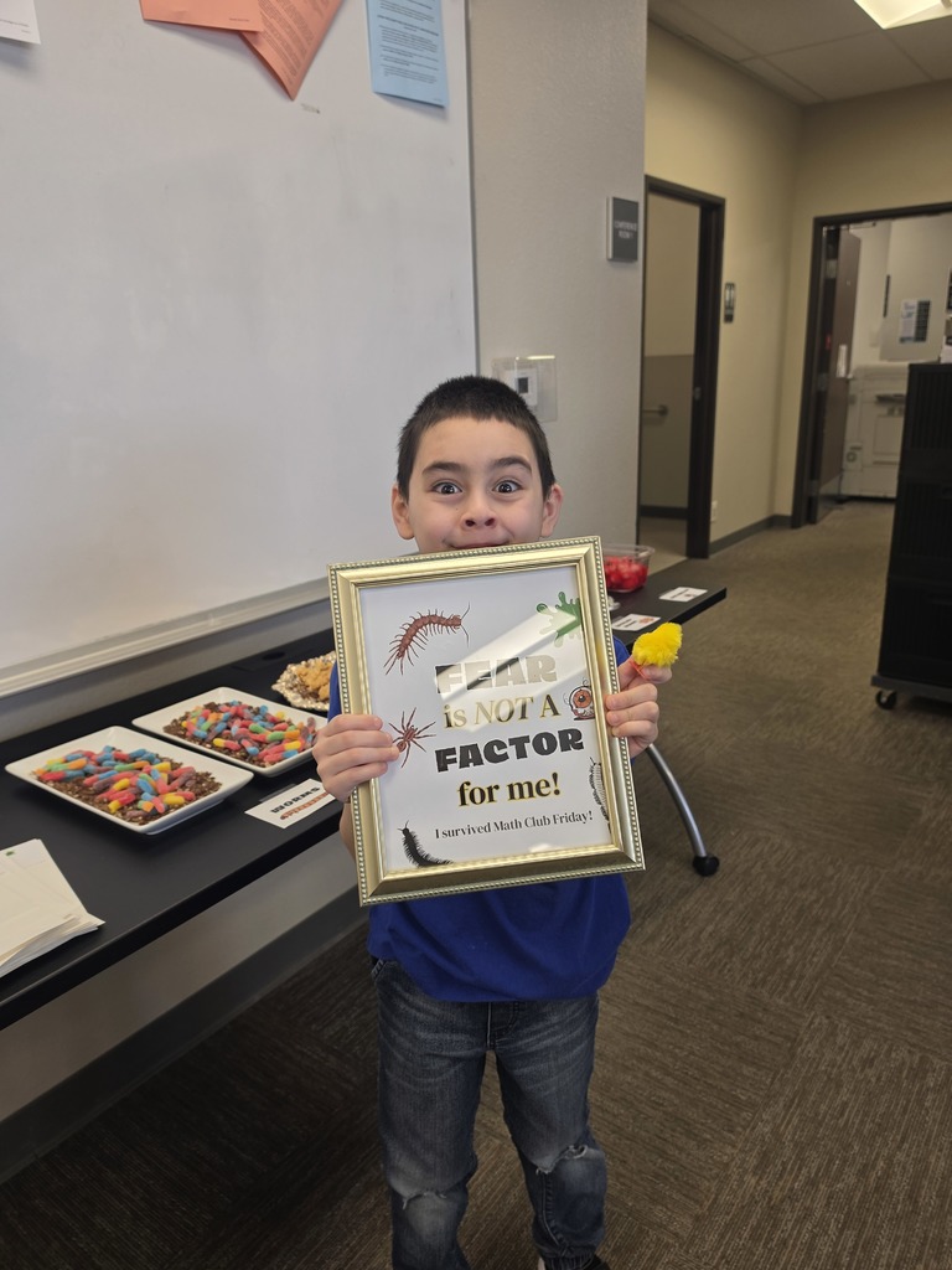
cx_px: 476
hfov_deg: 58.9
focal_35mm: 23
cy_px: 635
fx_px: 843
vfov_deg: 73.9
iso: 80
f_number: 1.4
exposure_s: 1/180
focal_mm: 6.5
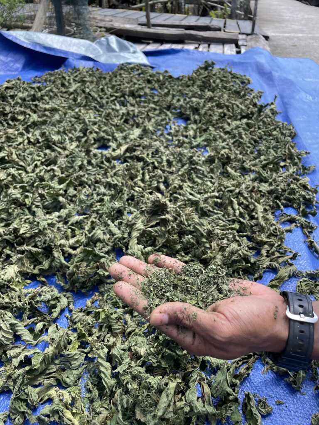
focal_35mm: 26
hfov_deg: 53.1
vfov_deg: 67.3
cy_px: 212
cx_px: 160
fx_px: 319
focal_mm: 4.2
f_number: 1.6
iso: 32
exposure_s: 1/888
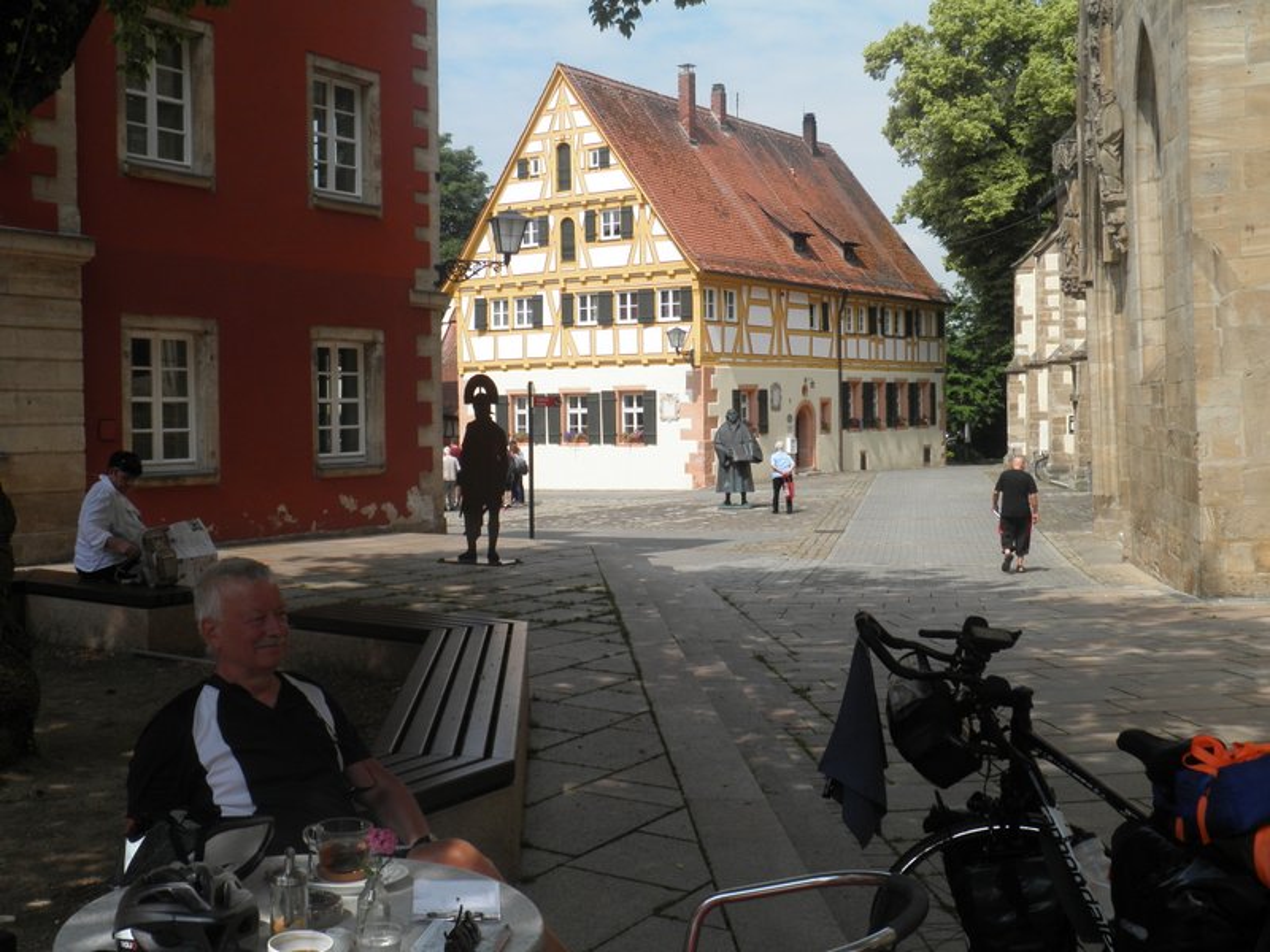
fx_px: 1504
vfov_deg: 35.1
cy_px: 476
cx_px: 635
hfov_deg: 45.8
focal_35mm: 41
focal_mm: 7.3
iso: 64
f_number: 10
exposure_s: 1/100
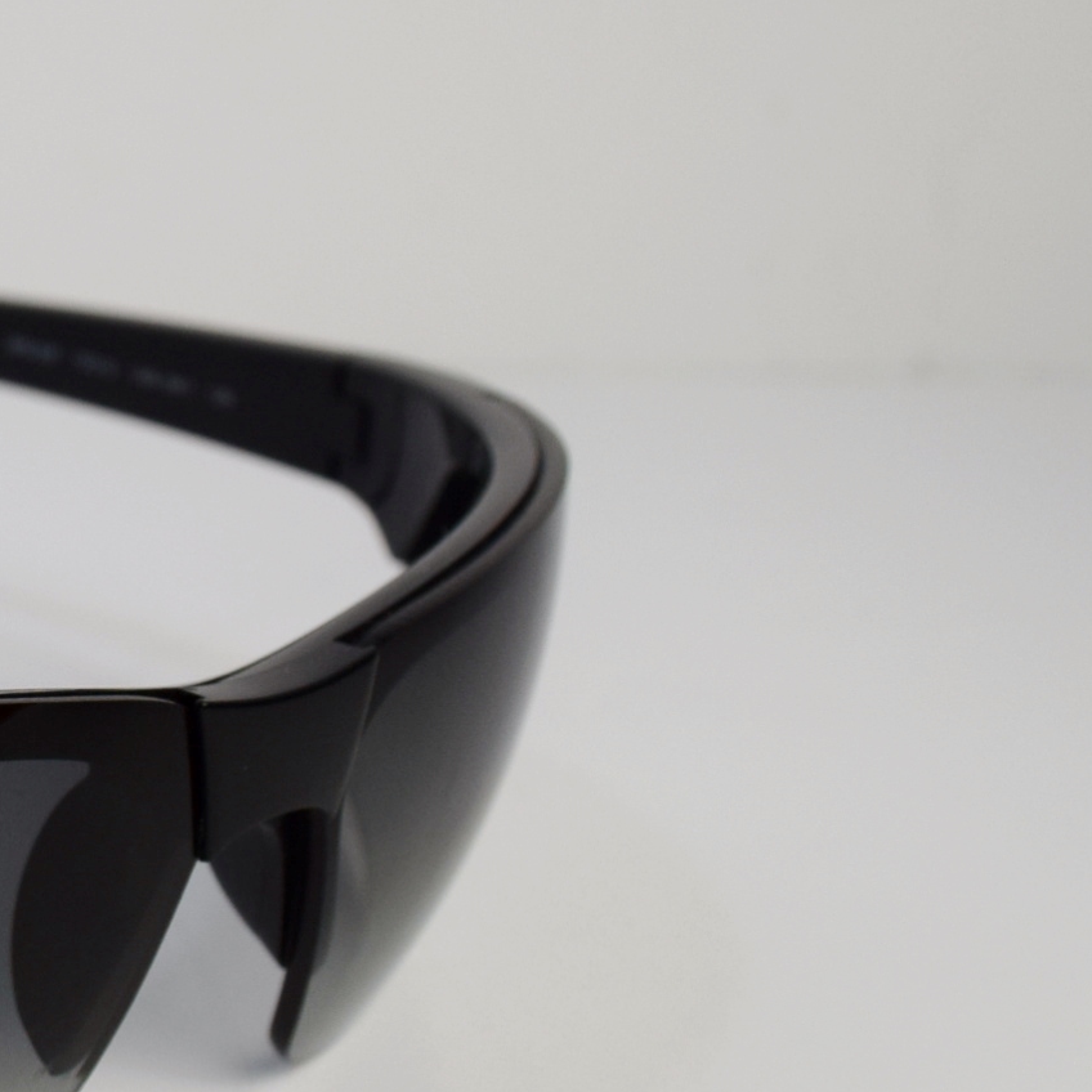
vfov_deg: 16.8
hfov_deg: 15.8
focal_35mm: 104
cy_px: 685
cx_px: -430
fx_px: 3694
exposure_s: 1/200
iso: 400
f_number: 7.1
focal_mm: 23
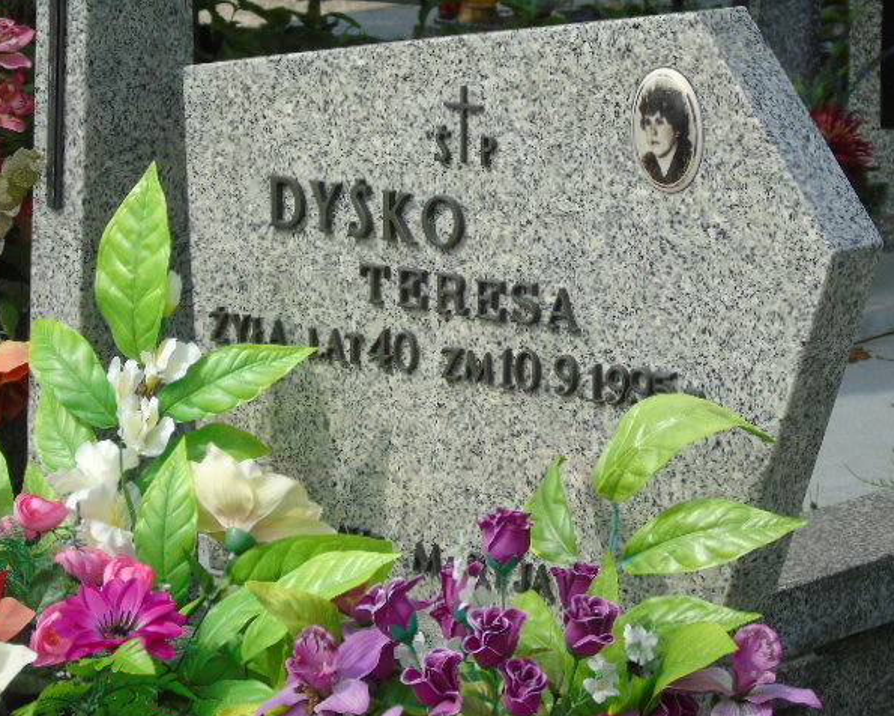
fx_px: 3942
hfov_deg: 12.9
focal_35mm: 149
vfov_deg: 10.4
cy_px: 360
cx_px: 440
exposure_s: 1/320
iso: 80
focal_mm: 25
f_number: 4.7
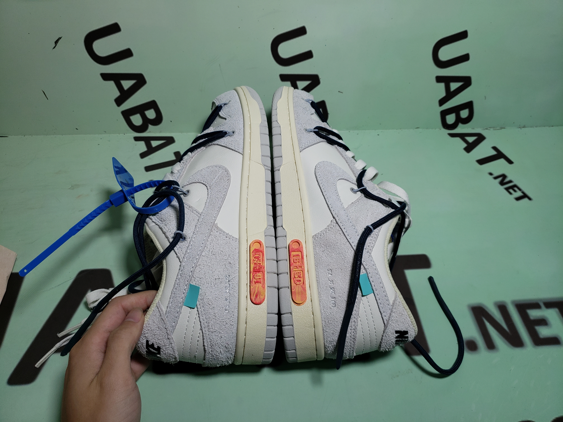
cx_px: 282
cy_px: 211
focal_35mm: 26
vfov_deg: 53.1
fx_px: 423
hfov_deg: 67.3
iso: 50
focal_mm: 4.3
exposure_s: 1/781
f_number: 1.5
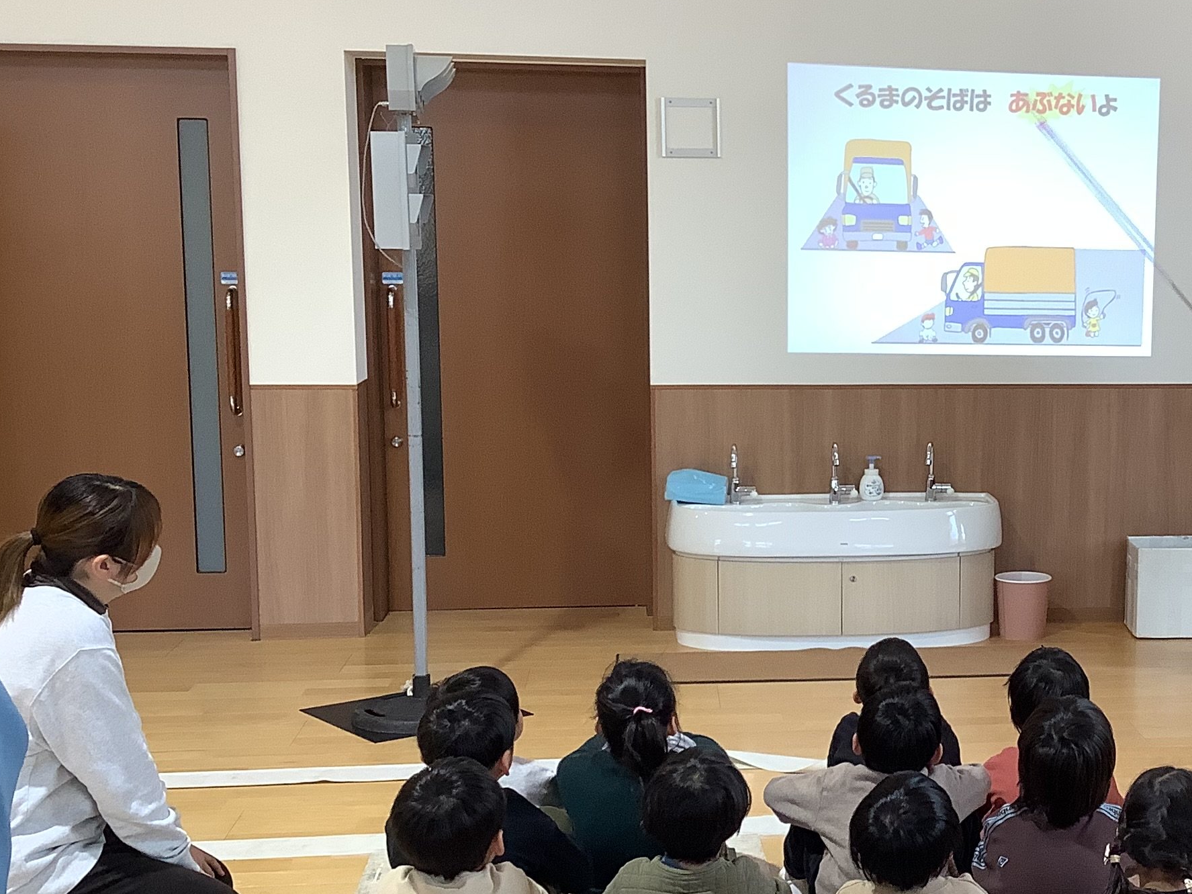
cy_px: 503
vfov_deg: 25.6
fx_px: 1963
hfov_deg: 32.9
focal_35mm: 57
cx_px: 935
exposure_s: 1/60
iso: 80
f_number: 2.4
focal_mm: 3.3
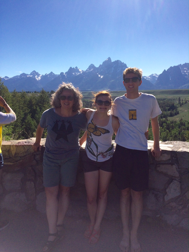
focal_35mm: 29
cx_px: 94
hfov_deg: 48.2
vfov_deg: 61.7
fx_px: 211
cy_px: 126
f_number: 2.2
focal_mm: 4.15
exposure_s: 1/3165
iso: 32
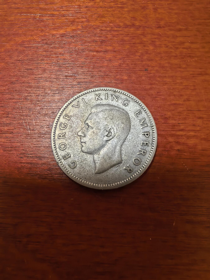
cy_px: 140
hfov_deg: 56.8
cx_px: 105
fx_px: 194
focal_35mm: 24
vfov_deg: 71.6
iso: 250
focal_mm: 1.68
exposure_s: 1/33.3
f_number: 2.2
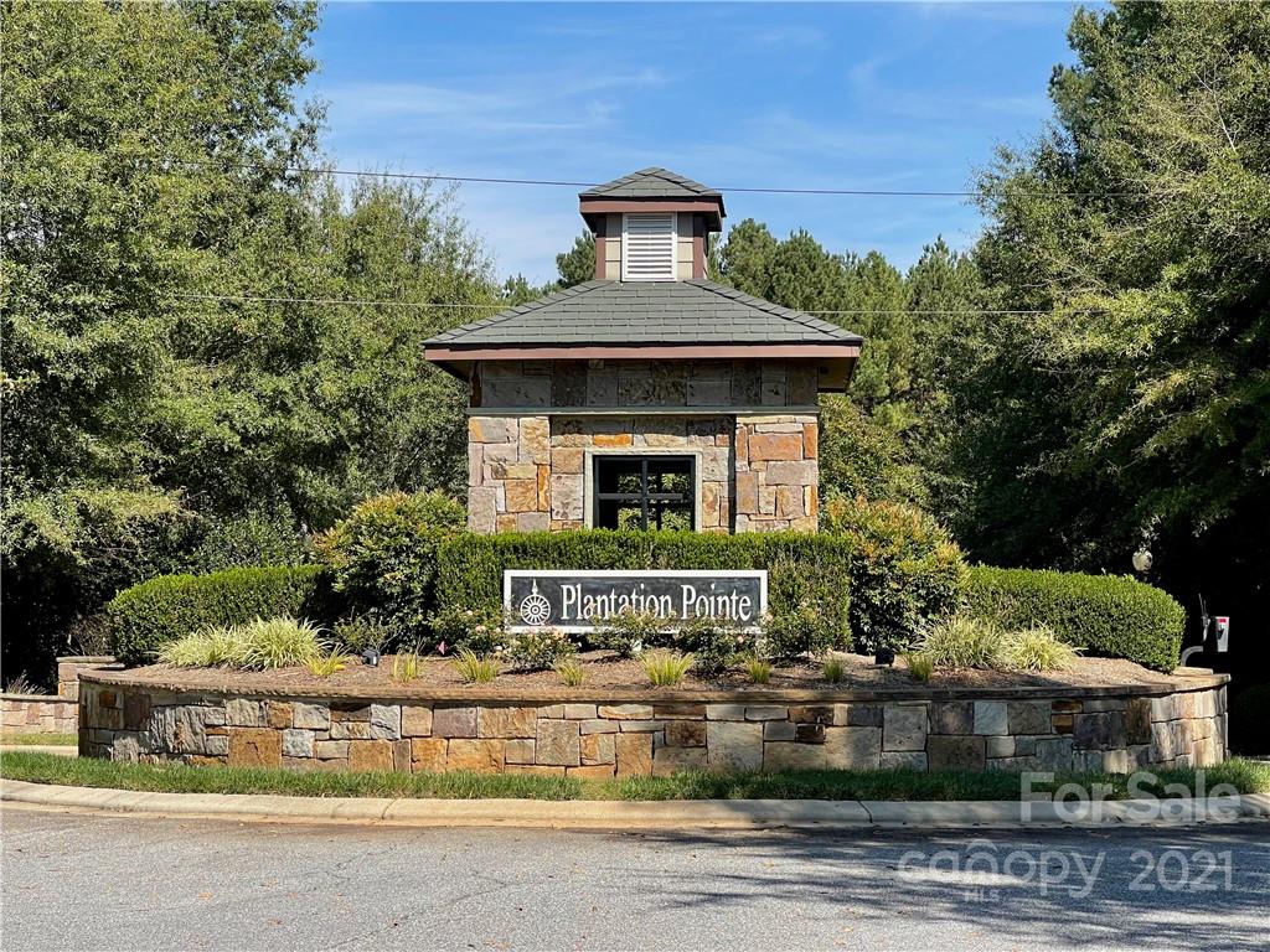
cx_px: 635
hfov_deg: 30.3
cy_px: 476
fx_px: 2348
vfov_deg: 22.9
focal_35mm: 64
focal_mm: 7.5
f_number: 2.2
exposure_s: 1/727
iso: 20
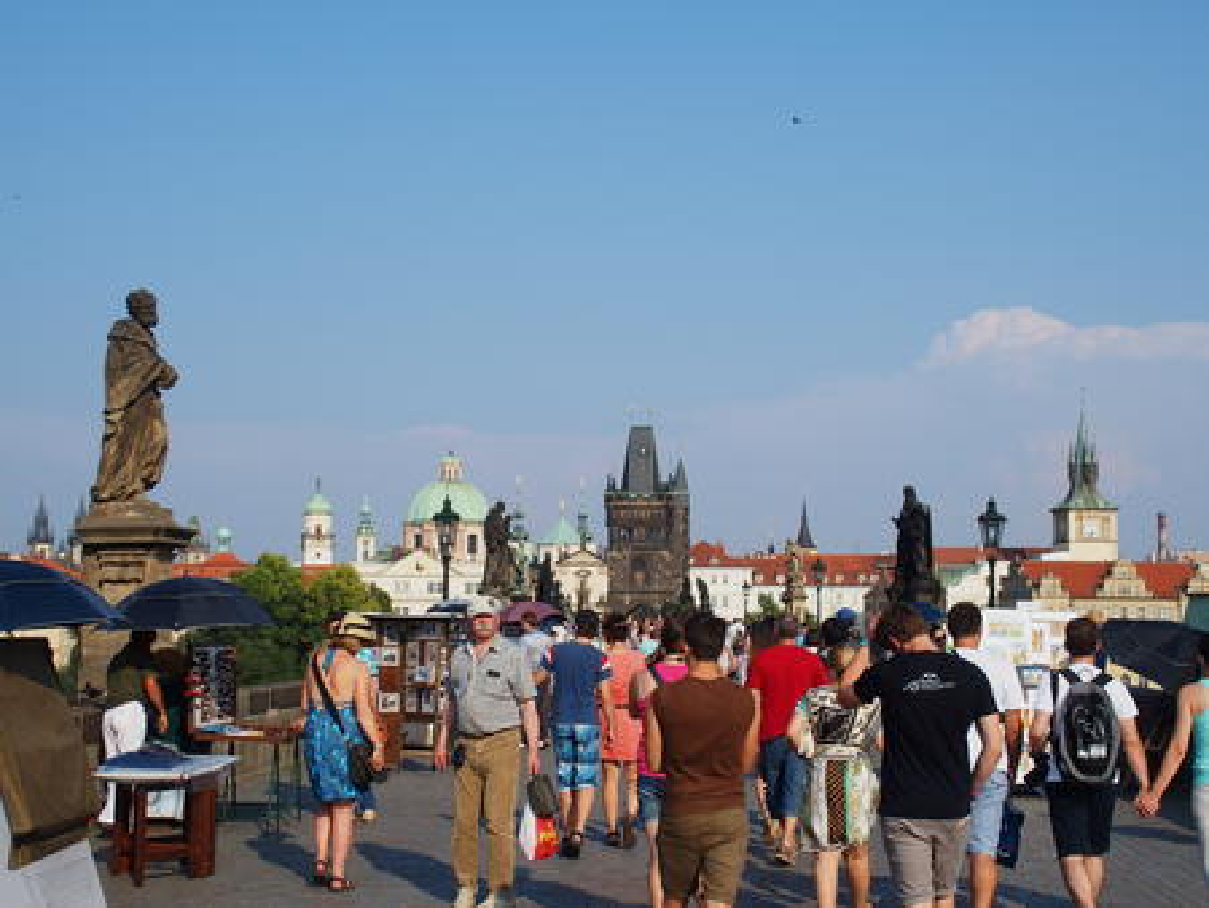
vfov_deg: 31.5
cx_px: 604
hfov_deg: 41.2
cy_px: 454
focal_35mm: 46
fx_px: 1607
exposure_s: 1/800
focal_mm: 9.8
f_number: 4
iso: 100
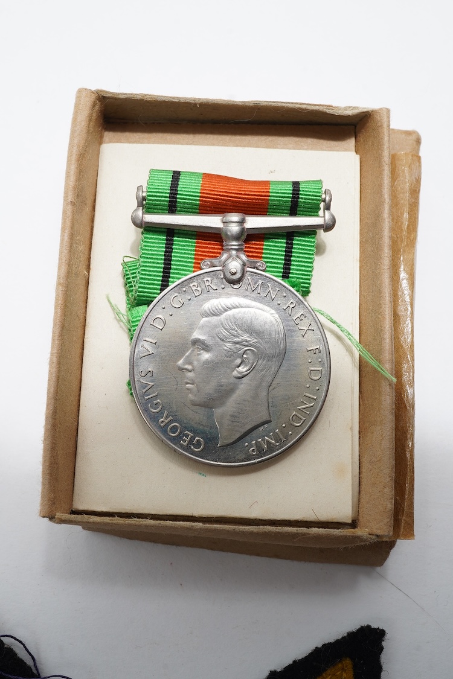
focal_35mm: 45
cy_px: 340
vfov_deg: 43.6
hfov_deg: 29.9
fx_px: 849
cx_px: 226
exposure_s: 1/100
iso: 100
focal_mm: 30
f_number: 22
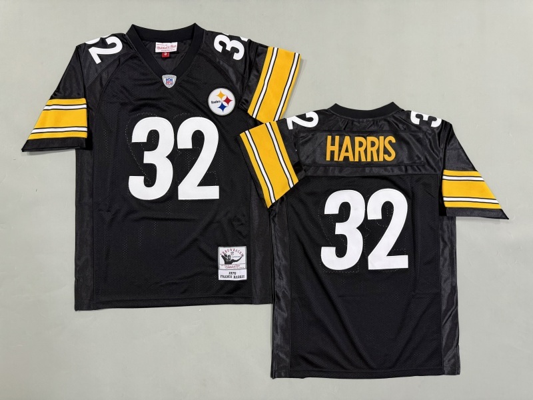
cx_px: 266
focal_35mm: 24
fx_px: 370
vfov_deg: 56.8
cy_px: 200
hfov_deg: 71.6
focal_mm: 6.76
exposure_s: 1/50
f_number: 1.78
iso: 200
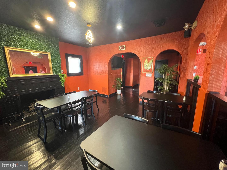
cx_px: 114
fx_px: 85
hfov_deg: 106.2
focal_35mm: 13
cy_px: 85
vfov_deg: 89.9
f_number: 1.8
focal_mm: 1.57
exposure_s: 1/60
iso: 640
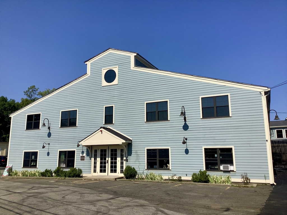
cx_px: 144
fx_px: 257
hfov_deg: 58.4
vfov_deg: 45.4
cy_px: 108
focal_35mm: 31
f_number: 2.4
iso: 25
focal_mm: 3.3
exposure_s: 1/2809
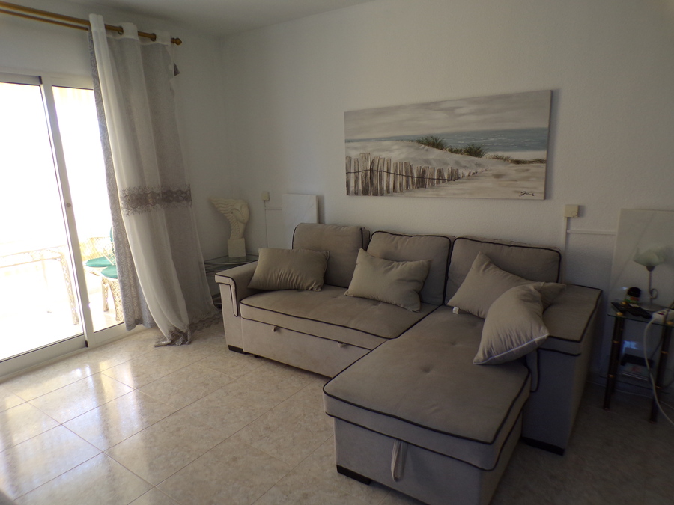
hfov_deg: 71.6
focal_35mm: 24
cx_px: 337
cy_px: 252
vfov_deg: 56.8
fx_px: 467
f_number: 3
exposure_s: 1/50
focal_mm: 4.3
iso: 100
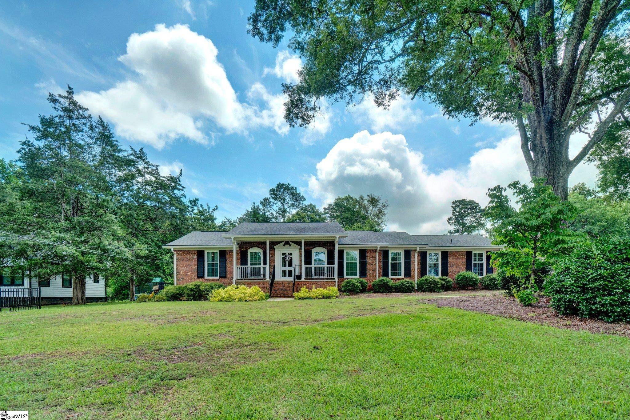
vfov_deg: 77.3
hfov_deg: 100.4
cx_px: 315
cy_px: 210
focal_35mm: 15
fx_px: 262
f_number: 8
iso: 400
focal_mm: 10
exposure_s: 1/640
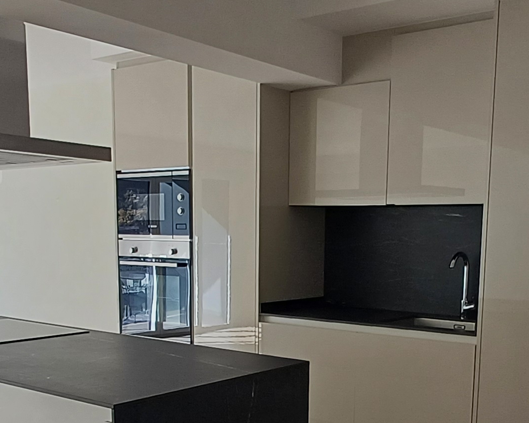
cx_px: 276
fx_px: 752
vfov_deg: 30.4
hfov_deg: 38.8
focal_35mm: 48
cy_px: 361
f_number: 2.2
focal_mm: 1.64
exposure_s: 1/100
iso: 64
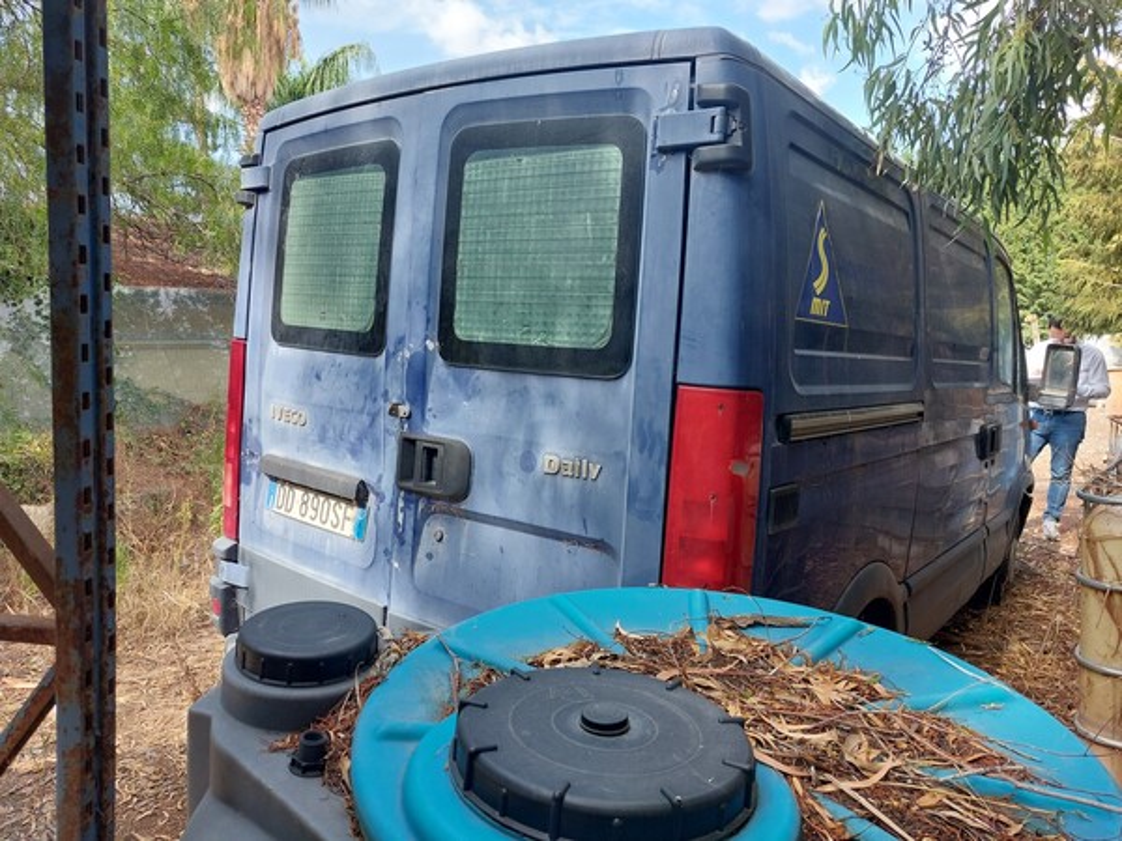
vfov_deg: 54.9
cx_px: 561
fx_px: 810
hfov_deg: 69.4
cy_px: 420
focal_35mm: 25
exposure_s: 1/136
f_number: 1.8
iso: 25
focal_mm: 5.23
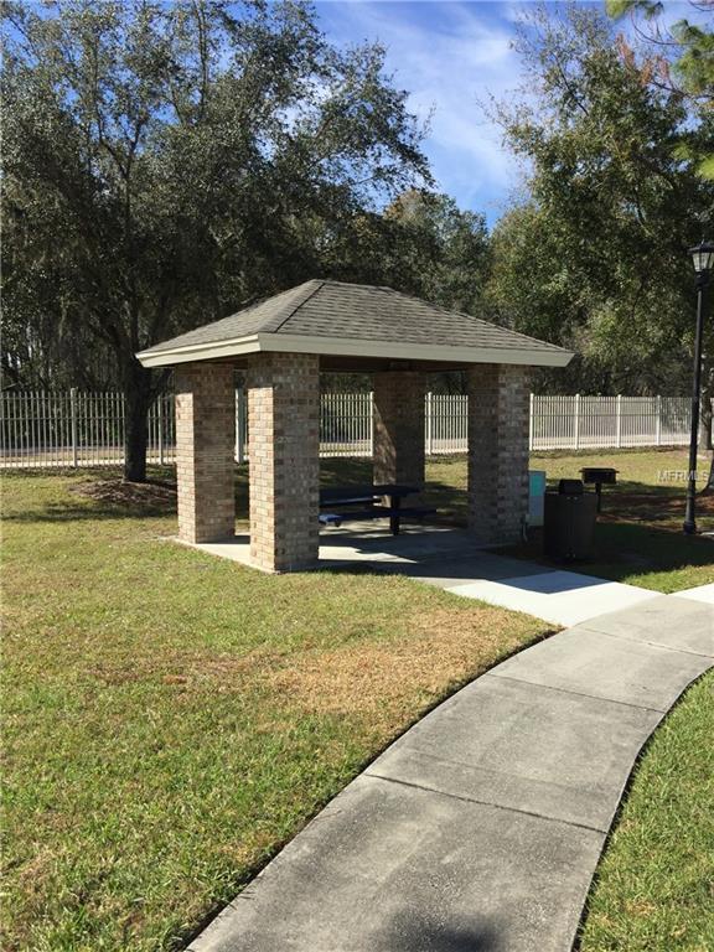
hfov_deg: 48.2
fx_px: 798
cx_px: 357
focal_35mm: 29
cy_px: 476
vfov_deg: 61.7
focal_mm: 4.15
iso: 32
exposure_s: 1/1464
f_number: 2.2
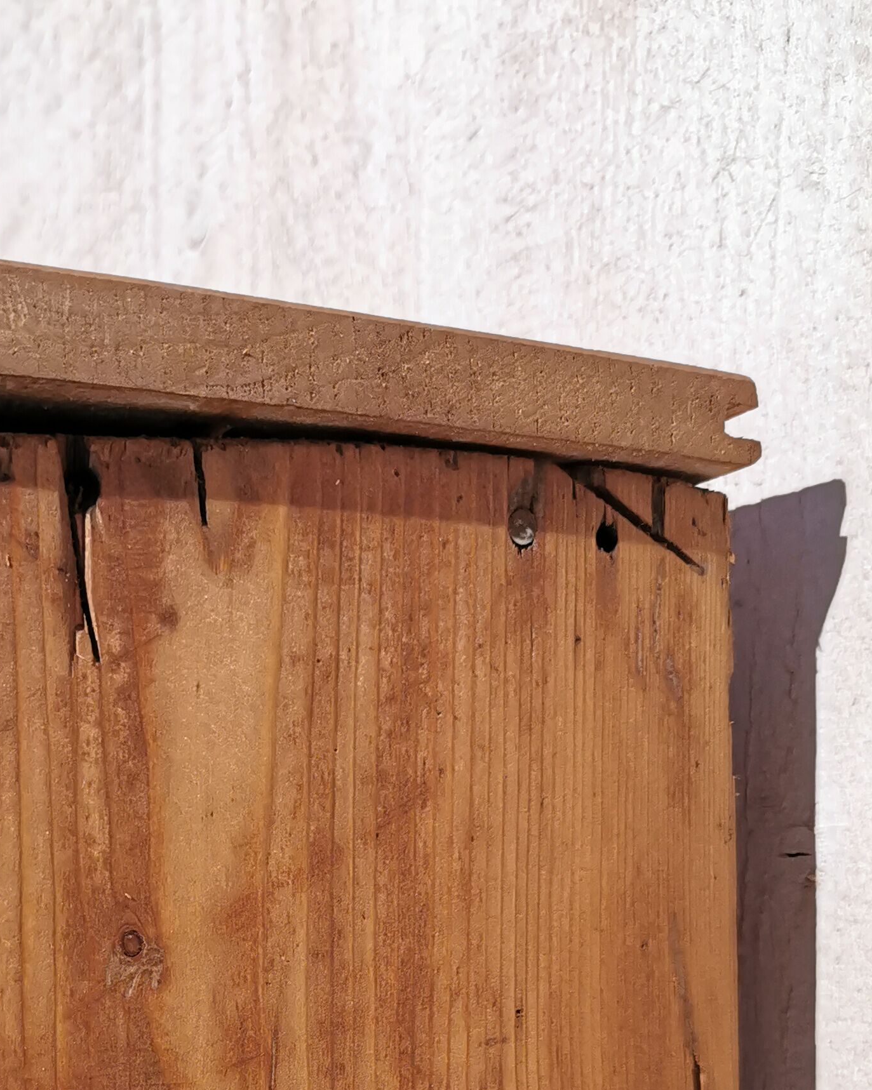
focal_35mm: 56
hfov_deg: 26.8
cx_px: 231
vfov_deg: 30.8
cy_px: 1127
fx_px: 1807
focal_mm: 5.58
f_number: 1.8
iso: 125
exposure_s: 1/100
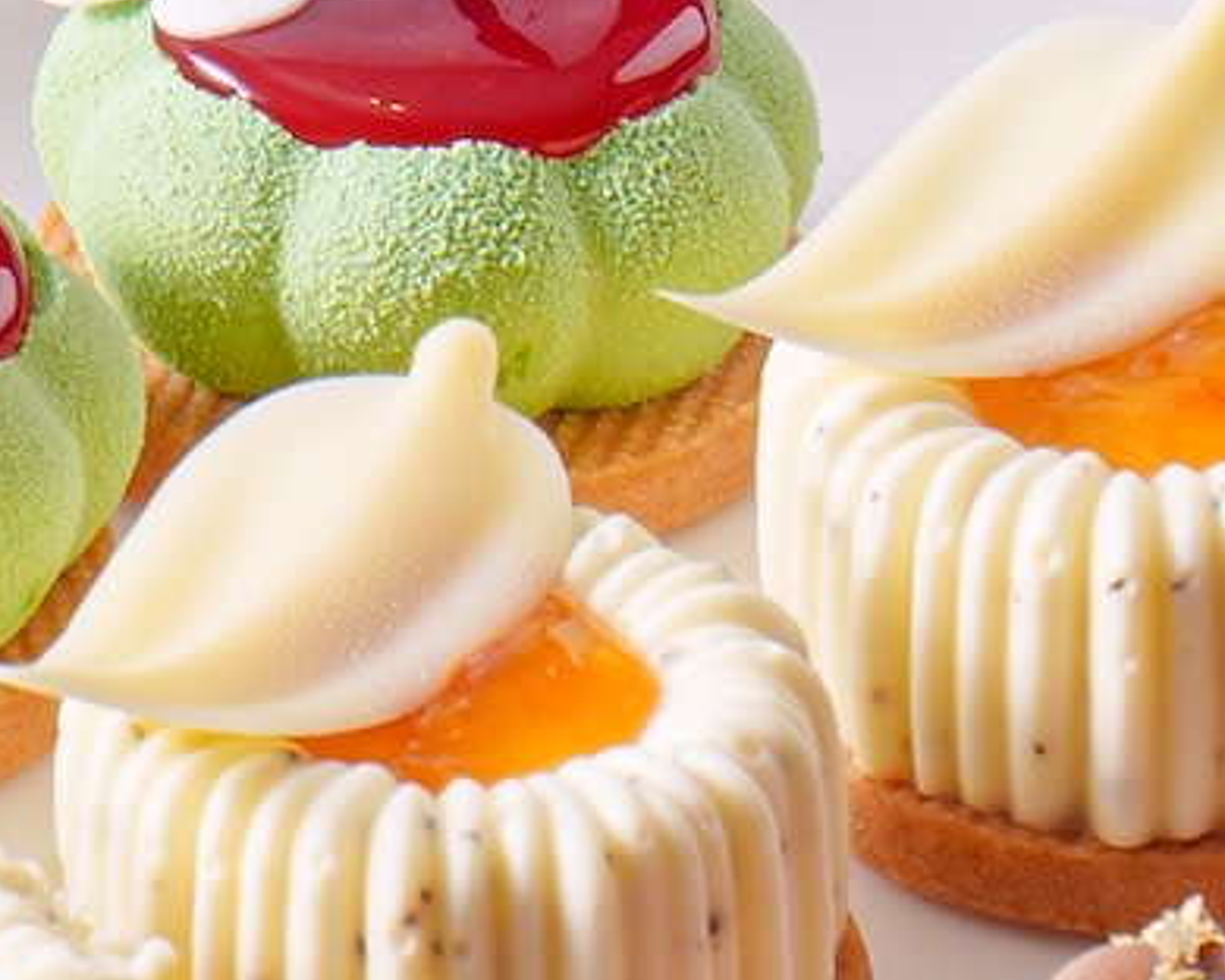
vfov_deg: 1.7
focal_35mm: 887
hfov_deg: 2.2
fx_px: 32158
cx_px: -2758
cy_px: -3889
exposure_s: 1/250
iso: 200
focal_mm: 82
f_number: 8
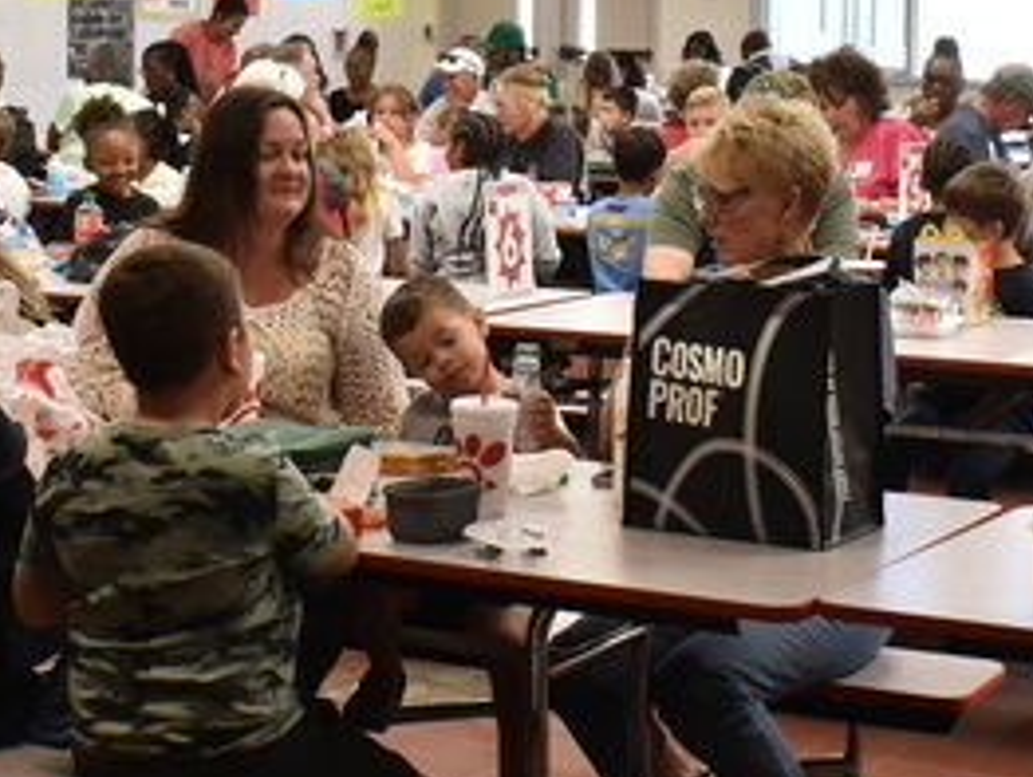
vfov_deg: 16.7
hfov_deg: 22.2
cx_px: 560
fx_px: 2628
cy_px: 154
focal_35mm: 88
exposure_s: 1/30
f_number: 7.1
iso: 500
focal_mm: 20
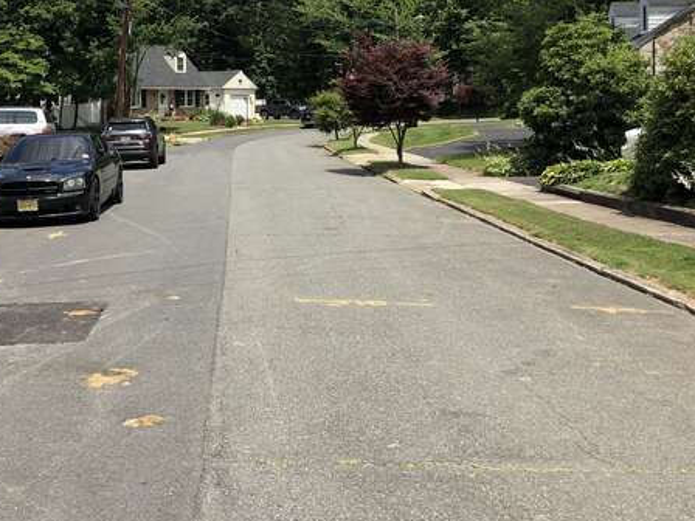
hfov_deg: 37.7
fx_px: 1004
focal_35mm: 50
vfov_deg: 28.5
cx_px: 225
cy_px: 104
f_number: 1.8
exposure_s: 1/1779
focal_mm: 4
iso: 20
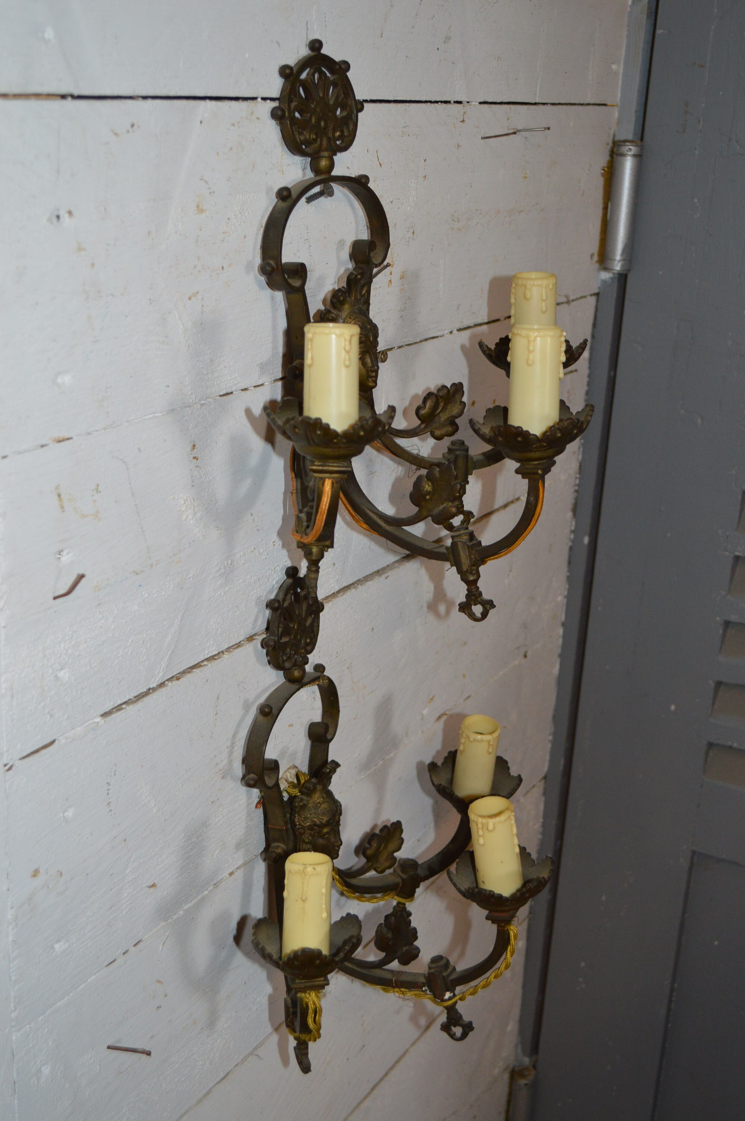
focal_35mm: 45
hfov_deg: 29.8
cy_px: 560
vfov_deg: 43.6
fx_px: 1399
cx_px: 372
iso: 560
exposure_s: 1/60
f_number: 4.5
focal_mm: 30
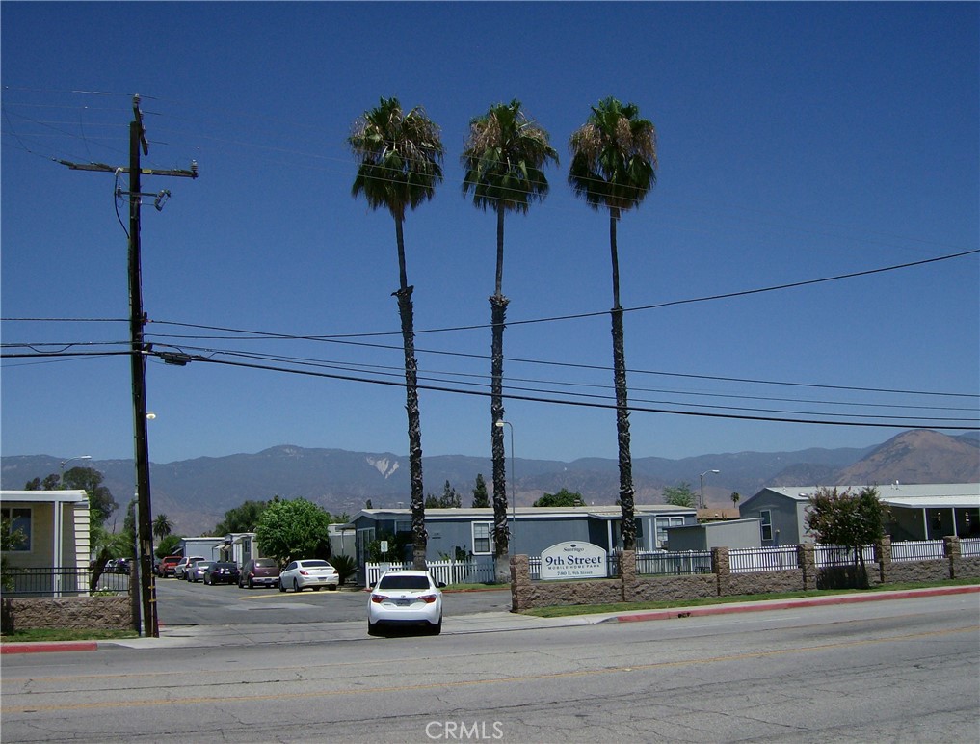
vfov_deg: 39.9
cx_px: 490
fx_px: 1024
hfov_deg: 51.2
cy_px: 372
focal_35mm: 36
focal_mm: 6
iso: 100
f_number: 4.7
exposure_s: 1/1577
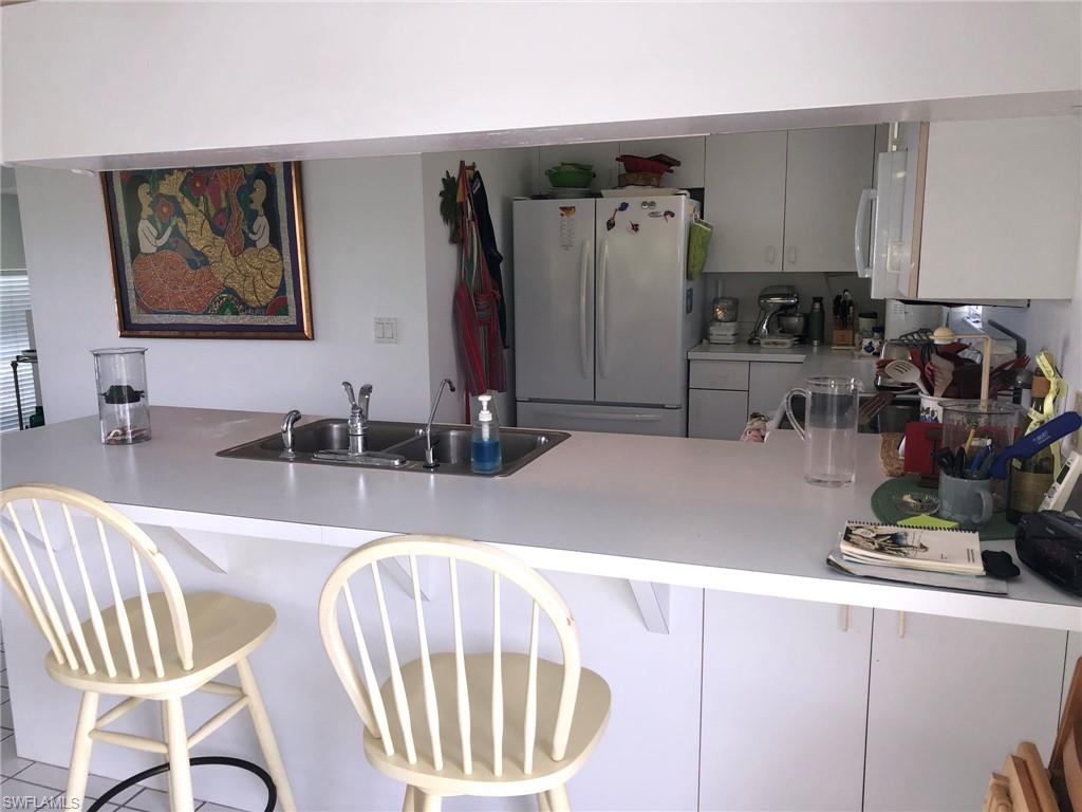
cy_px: 406
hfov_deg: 63.4
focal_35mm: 28
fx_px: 875
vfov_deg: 49.7
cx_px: 541
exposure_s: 1/120
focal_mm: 3.99
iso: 64
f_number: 1.8
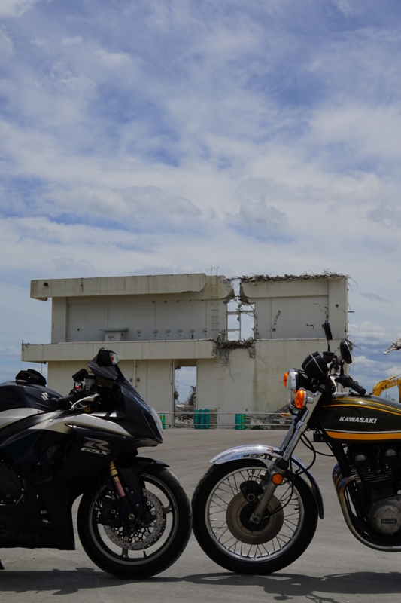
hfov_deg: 25.0
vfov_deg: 36.9
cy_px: 302
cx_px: 200
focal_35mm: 54
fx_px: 903
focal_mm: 36
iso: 100
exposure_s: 1/500
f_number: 13
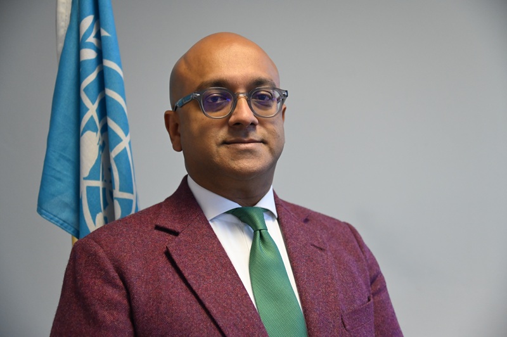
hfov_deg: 36.3
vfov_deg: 24.6
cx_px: 254
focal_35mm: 55
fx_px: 774
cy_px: 168
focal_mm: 55
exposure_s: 1/125
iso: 3200
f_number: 4
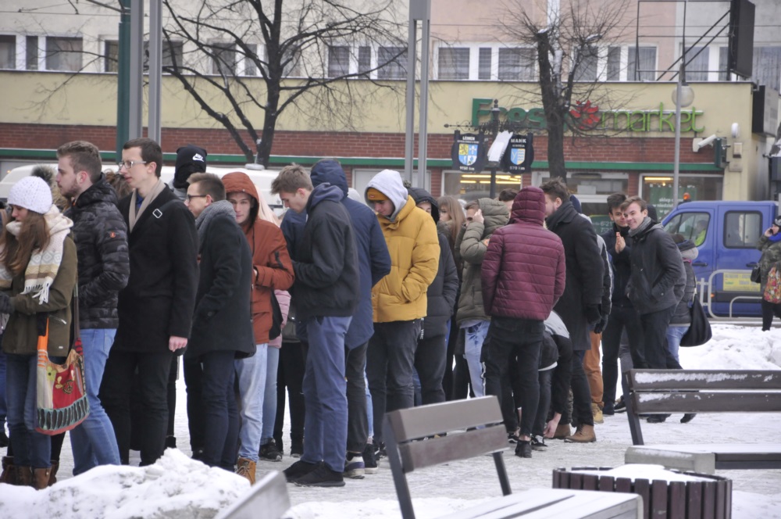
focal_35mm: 158
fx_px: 3412
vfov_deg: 8.7
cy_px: 260
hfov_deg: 13.1
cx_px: 390
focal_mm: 105
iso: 1000
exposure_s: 1/640
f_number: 5.6
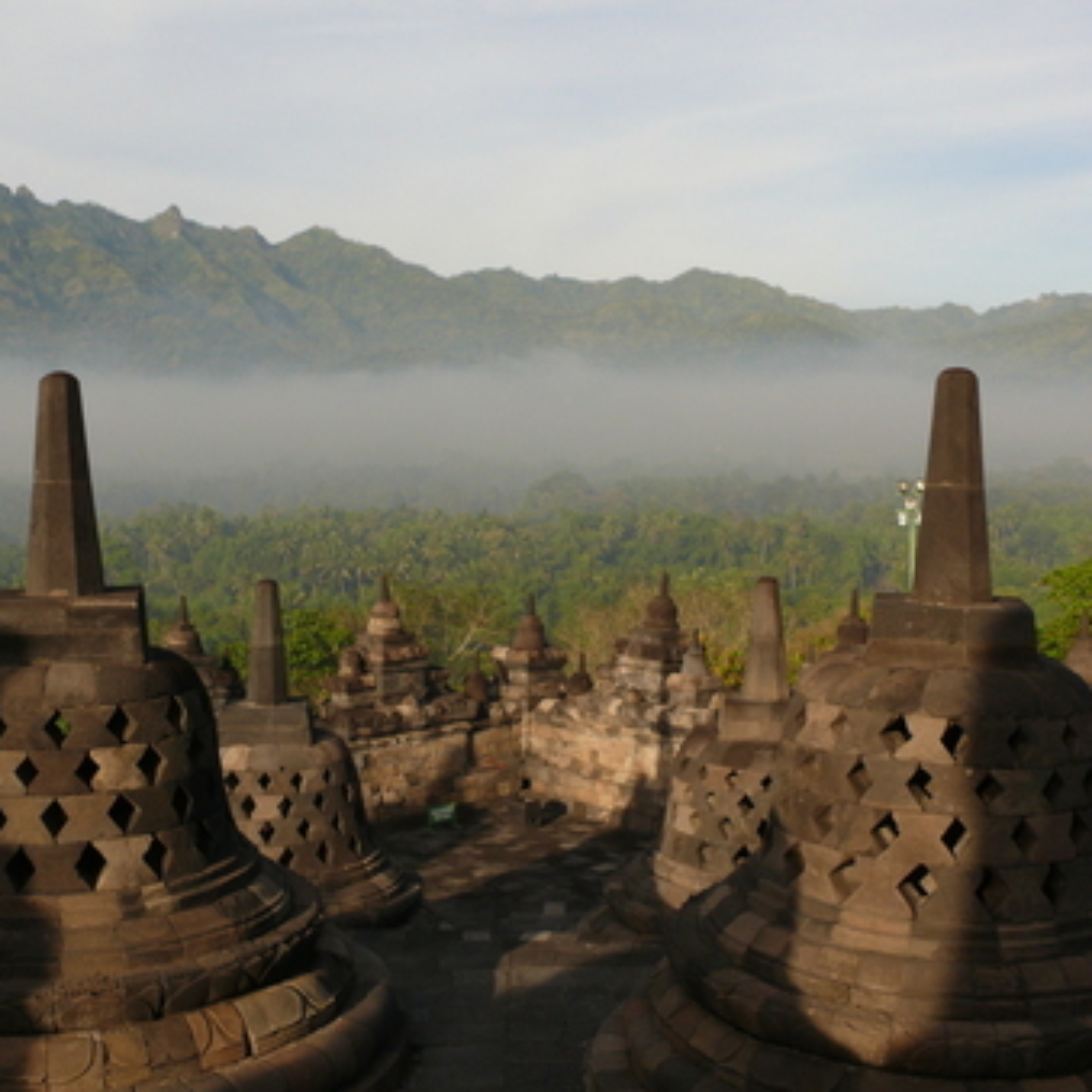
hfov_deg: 40.0
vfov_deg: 40.0
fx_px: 1499
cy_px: 540
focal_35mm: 42
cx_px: 557
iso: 100
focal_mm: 7.4
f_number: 5.6
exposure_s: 1/400
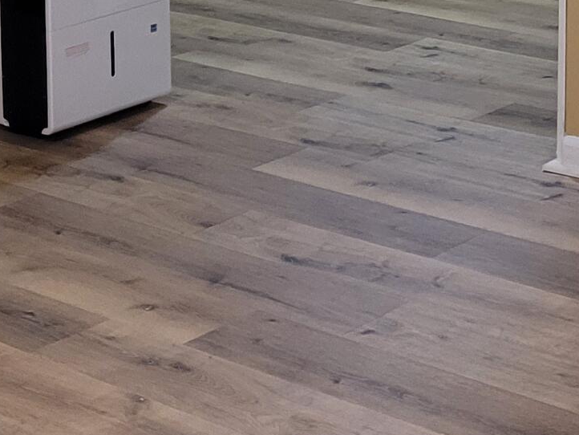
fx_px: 1807
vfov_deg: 12.4
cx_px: 757
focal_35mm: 108
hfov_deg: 17.1
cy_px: -384
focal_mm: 5.4
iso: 320
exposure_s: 1/40
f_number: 1.8
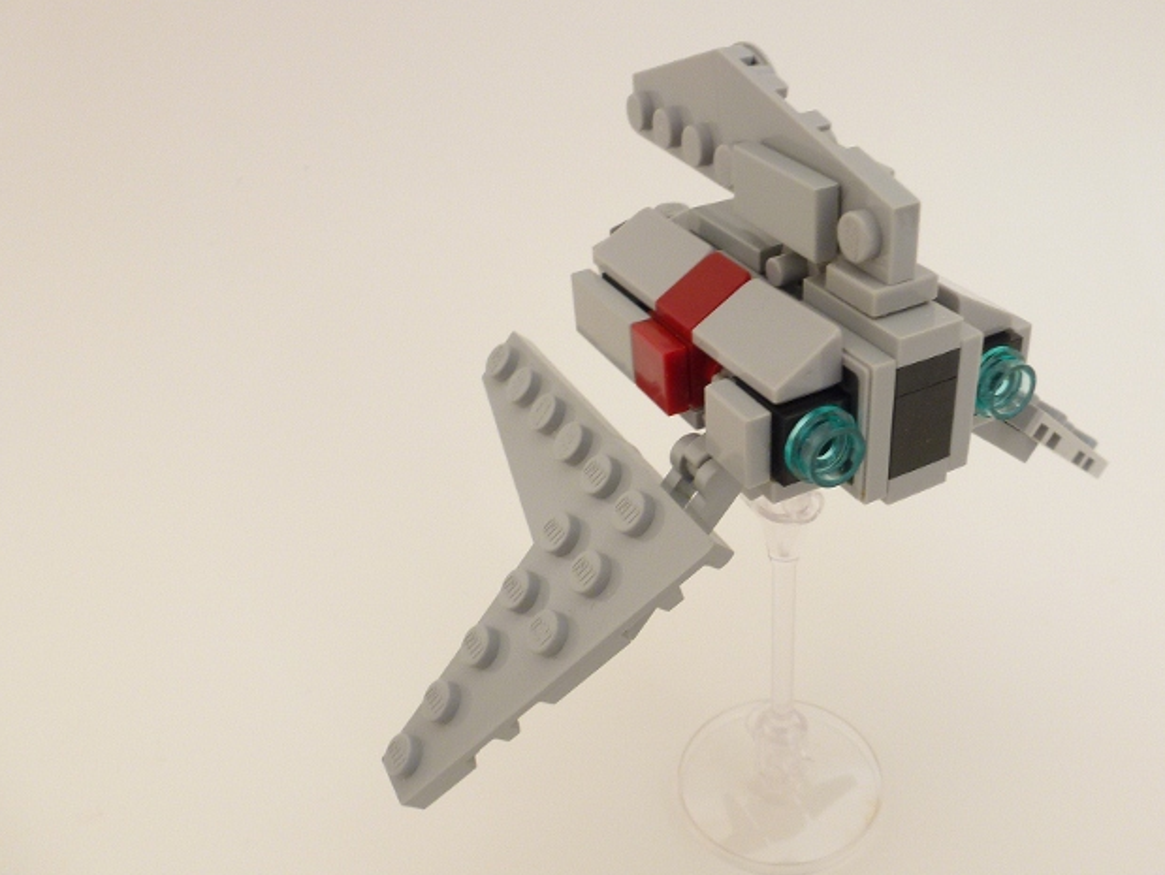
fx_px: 1044
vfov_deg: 45.5
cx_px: 726
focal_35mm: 31
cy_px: 427
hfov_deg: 57.6
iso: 100
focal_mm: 4.3
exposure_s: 1/2
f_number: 4
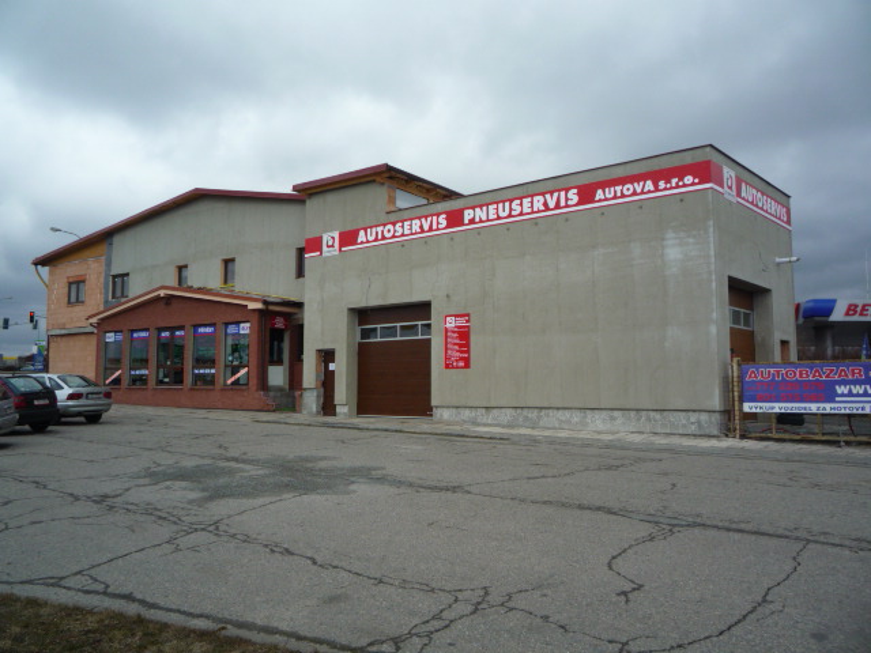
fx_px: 755
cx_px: 436
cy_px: 326
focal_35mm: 30
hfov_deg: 60.0
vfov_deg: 46.8
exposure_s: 1/400
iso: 100
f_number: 4.5
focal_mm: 5.2
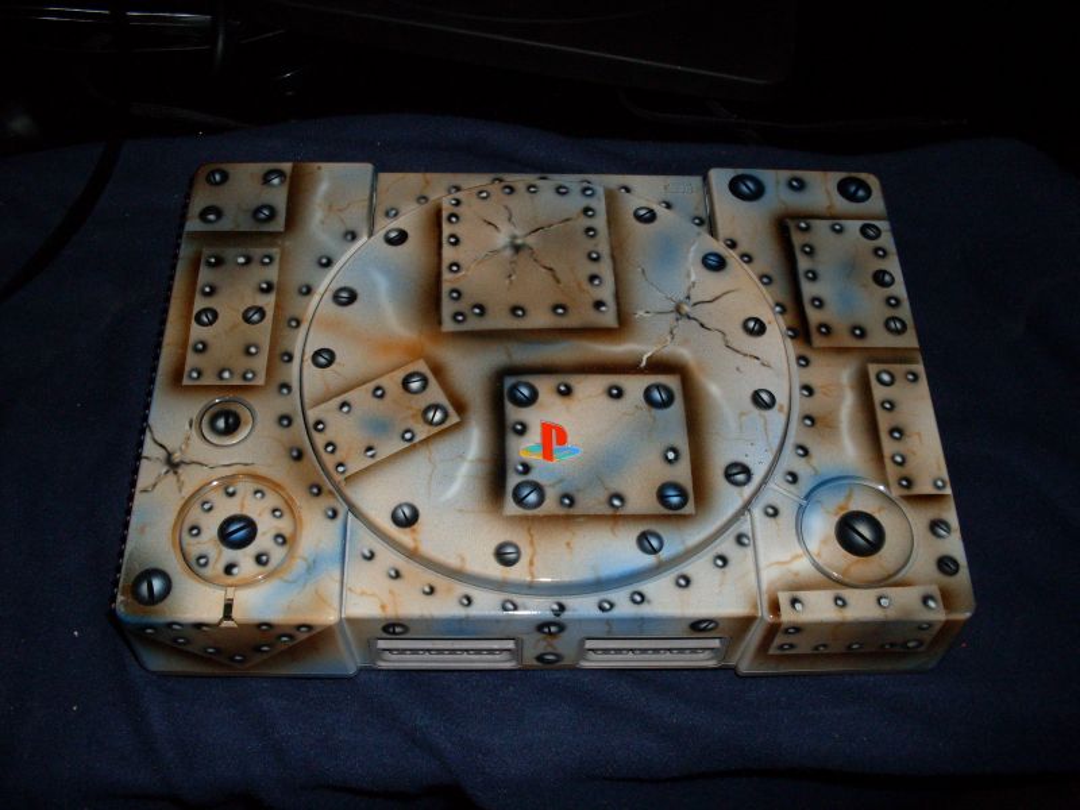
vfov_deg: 37.7
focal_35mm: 38
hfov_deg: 49.0
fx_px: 1186
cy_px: 405
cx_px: 540
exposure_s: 1/45
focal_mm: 6.3
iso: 100
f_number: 2.8
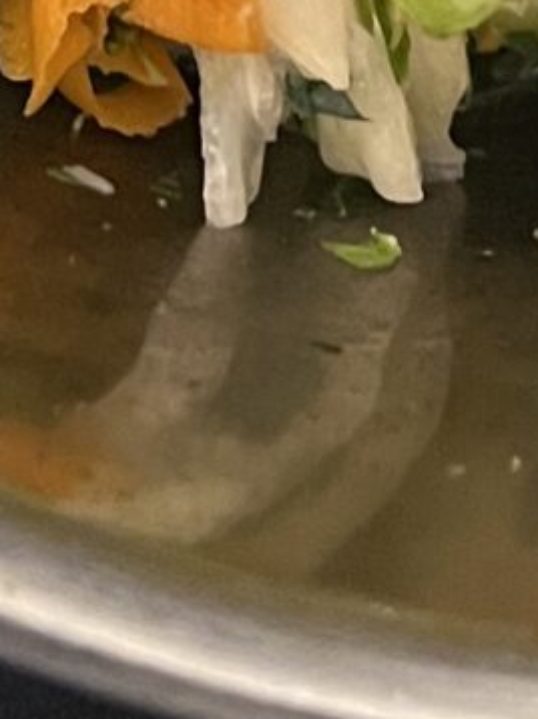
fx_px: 3859
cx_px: -112
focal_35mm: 186
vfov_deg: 9.5
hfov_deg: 7.9
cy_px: -970
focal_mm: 5.7
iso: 640
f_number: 1.5
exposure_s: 1/39
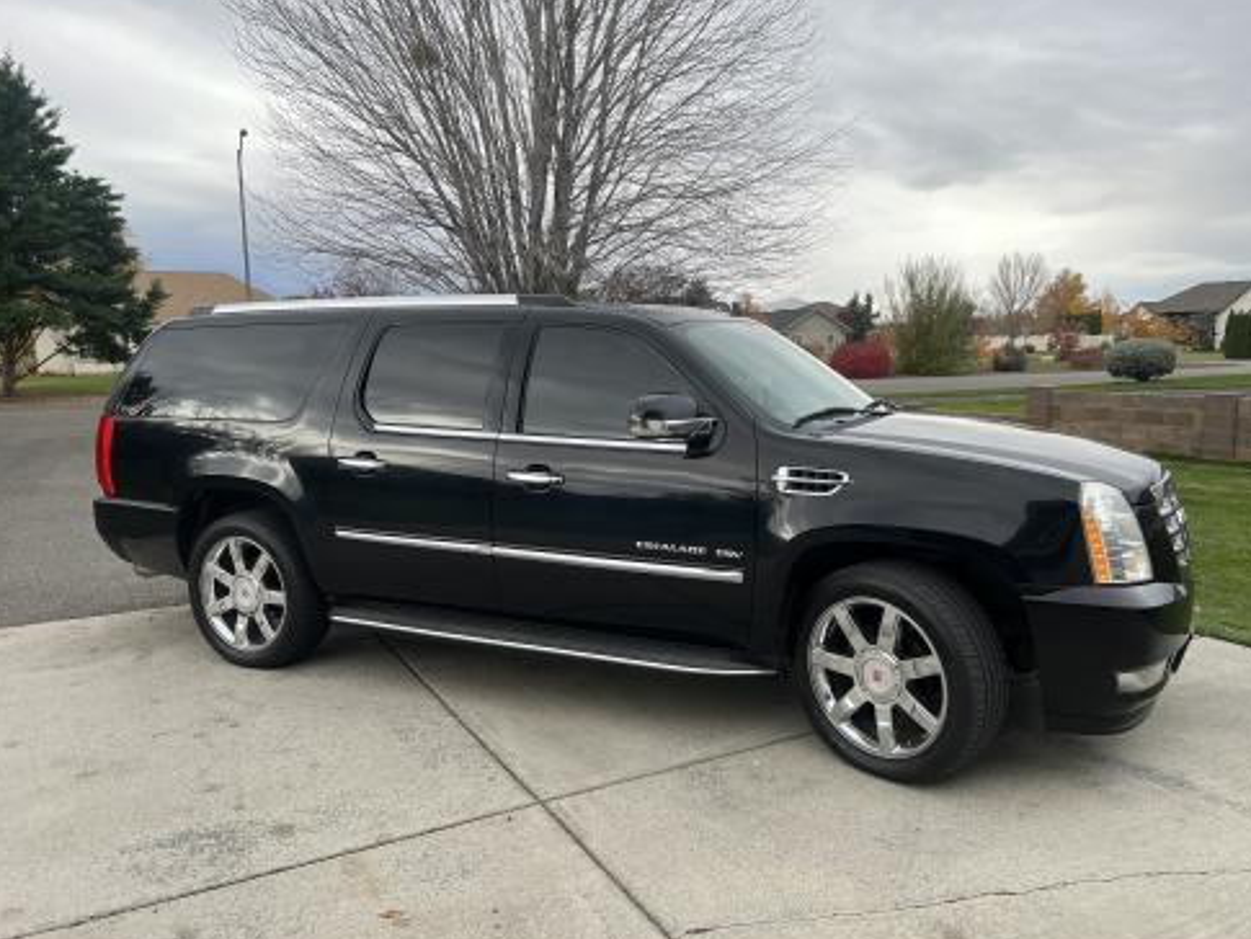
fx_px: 976
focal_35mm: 27
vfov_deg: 51.4
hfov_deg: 65.3
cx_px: 637
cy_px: 472
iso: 50
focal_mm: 5.7
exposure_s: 1/887
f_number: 1.5
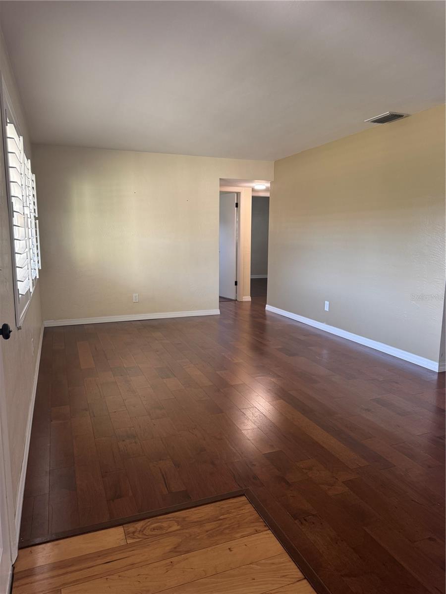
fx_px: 412
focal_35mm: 24
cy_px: 297
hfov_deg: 56.8
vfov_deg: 71.6
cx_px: 223
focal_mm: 6.76
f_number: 1.78
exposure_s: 1/60
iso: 160
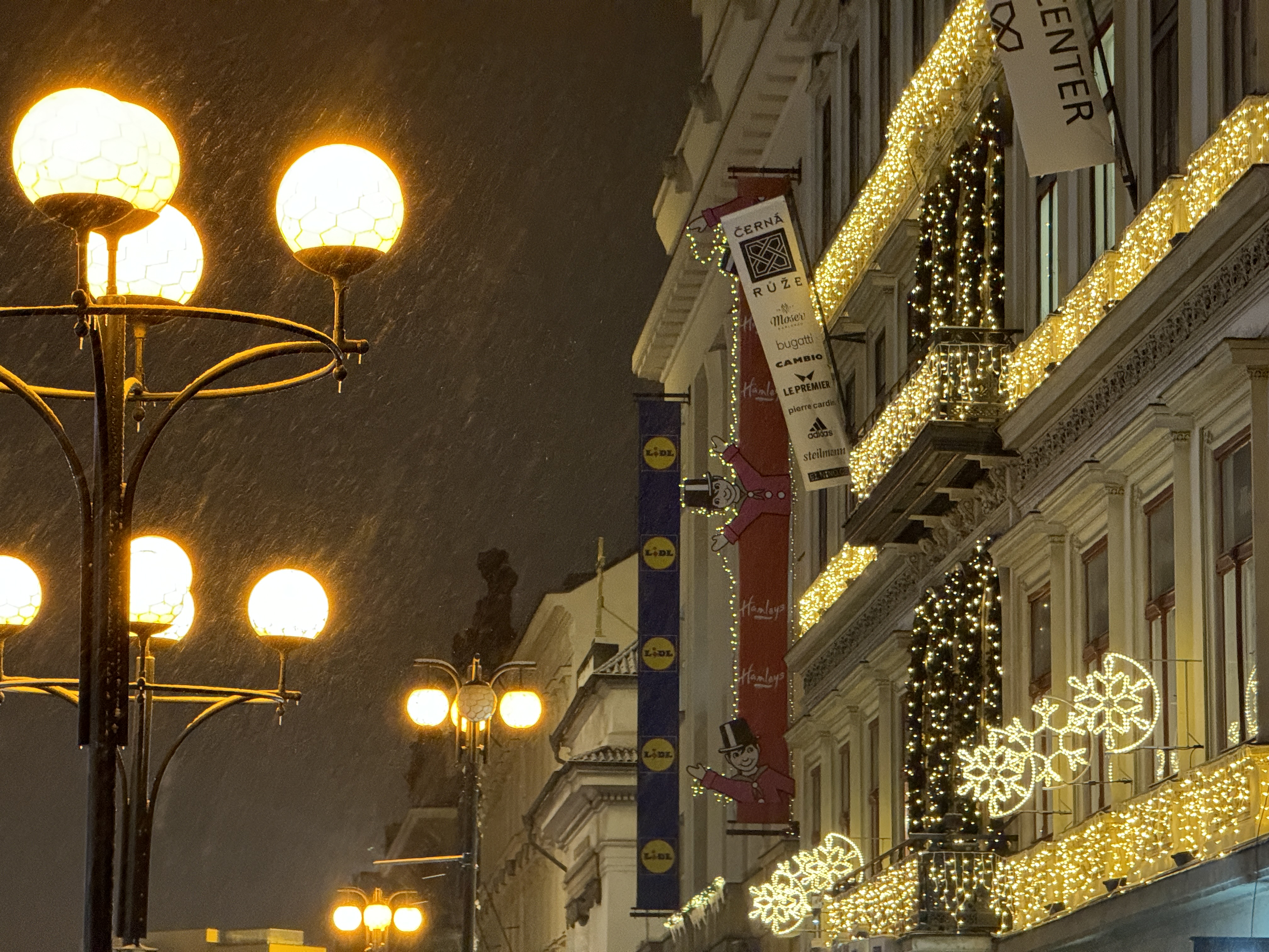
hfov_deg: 16.4
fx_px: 4399
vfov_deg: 12.3
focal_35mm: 120
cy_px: 476
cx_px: 634
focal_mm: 15.66
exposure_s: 1/33
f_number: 2.8
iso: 800
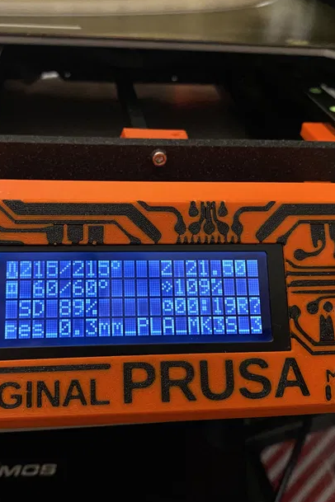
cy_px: 251
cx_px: 133
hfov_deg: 35.8
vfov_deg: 51.9
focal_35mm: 37
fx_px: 516
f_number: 1.8
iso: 800
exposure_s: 1/29
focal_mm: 4.25
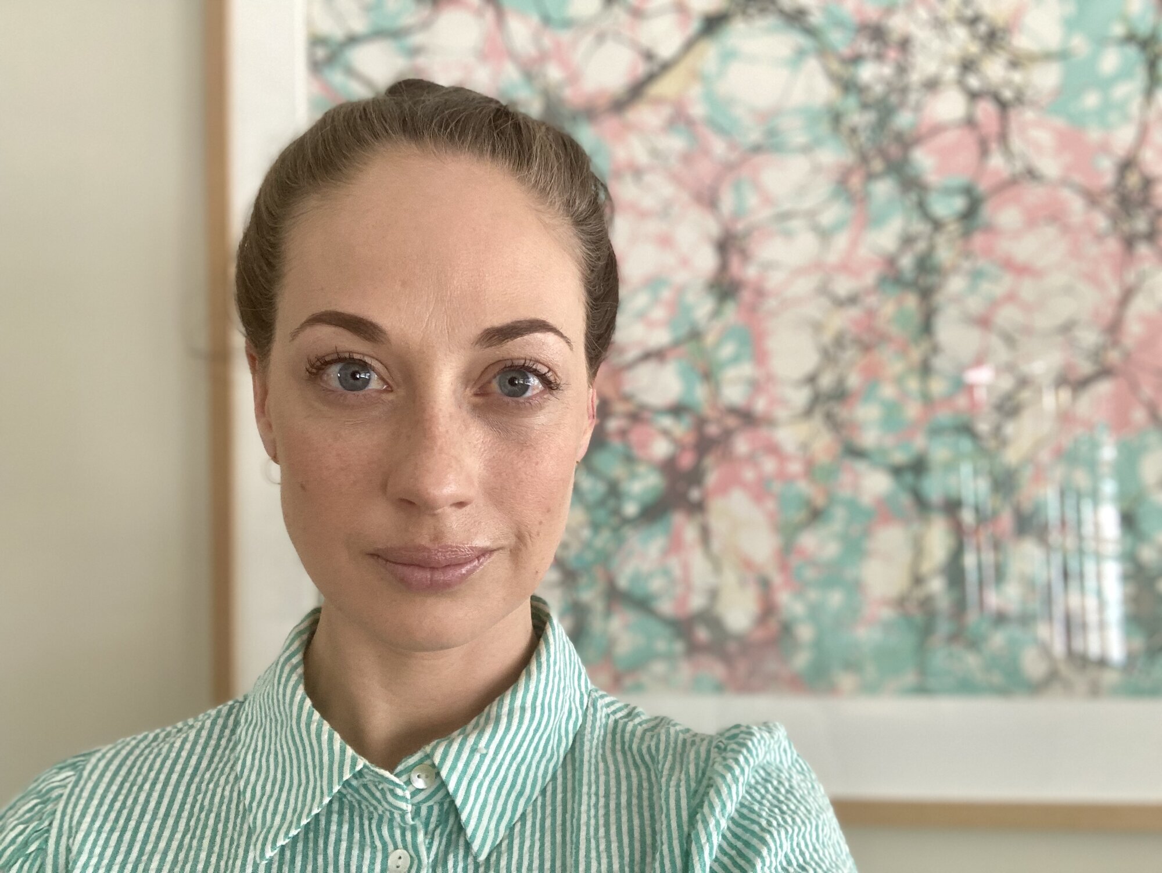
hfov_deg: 56.8
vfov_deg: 44.2
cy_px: 436
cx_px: 581
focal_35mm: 32
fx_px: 1075
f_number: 2.2
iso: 100
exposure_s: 1/60
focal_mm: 2.87
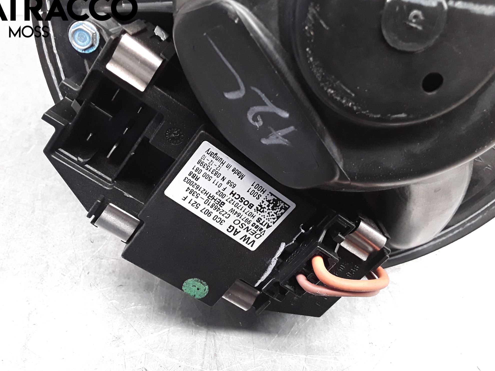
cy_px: 186
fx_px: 415
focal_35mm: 29
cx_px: 240
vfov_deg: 48.2
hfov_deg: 61.6
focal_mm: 2.91
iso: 200
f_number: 1.9
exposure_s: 1/50
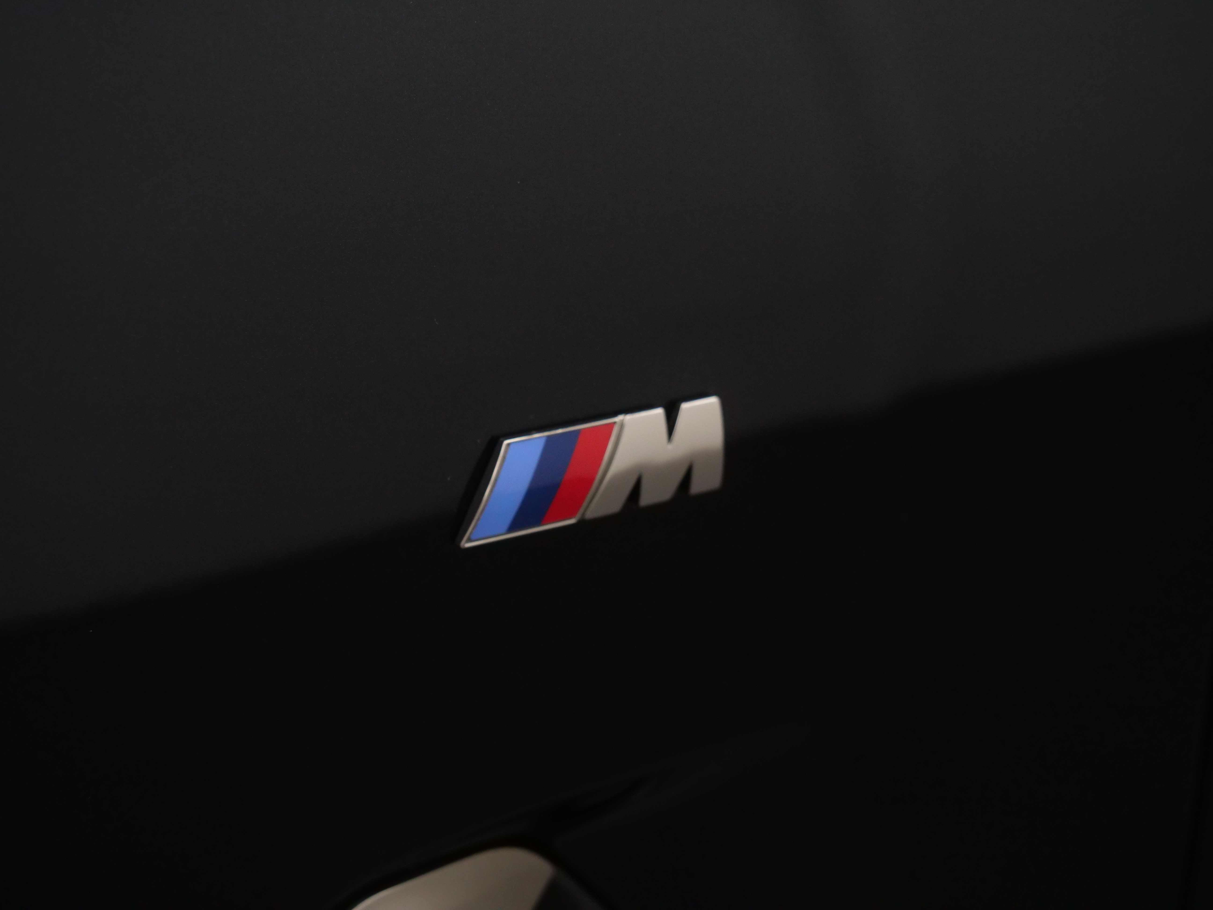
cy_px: 455
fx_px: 1892
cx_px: 606
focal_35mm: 54
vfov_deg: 27.0
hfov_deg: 35.5
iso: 1600
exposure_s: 1/640
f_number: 4
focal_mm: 27
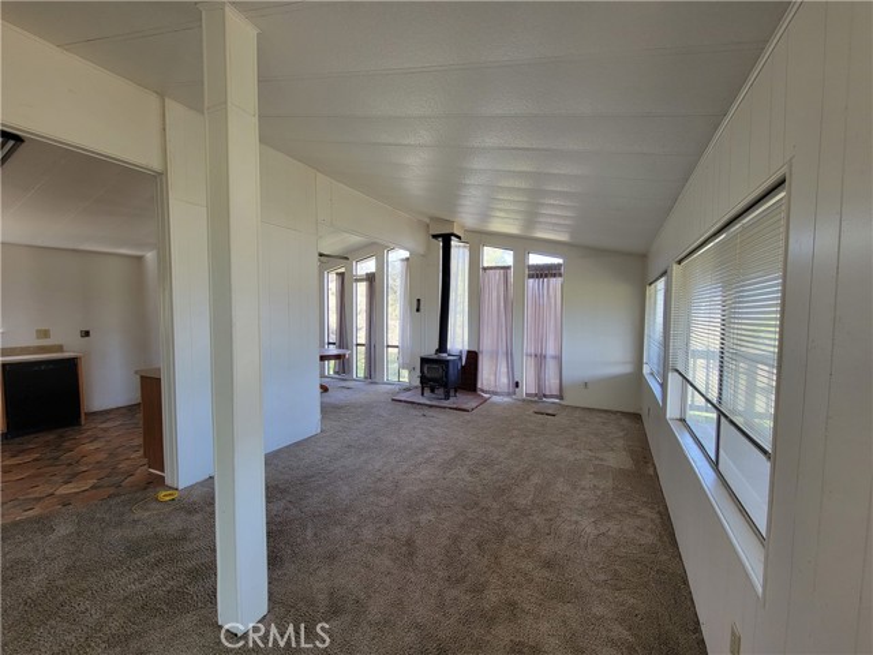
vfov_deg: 89.9
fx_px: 328
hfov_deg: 106.2
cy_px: 328
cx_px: 436
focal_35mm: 13
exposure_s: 1/60
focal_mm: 2.2
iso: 80
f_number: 2.2
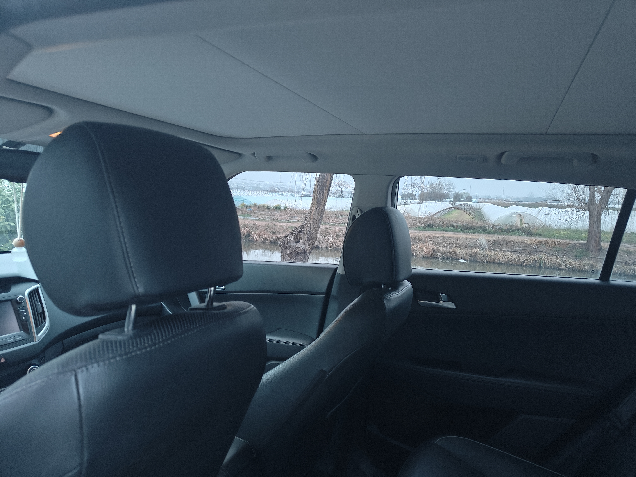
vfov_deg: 56.8
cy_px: 238
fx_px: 441
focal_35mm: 24
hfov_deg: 71.6
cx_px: 318
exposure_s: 1/33
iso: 1600
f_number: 1.8
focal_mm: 5.59
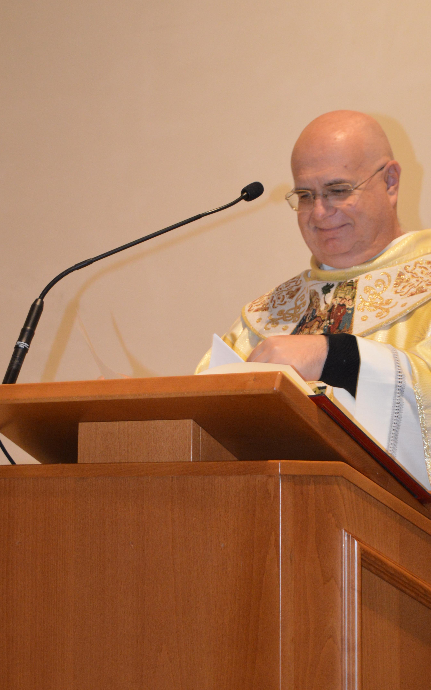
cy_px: 344
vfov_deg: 21.5
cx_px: 254
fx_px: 1818
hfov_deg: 13.5
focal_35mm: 97
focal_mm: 45
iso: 1100
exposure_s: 1/60
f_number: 5
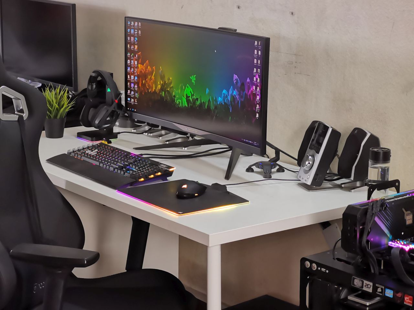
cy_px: 155
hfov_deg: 21.8
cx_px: 207
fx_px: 1076
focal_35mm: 90
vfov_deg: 16.4
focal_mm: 7.48
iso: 400
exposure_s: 1/33.3
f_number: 2.4
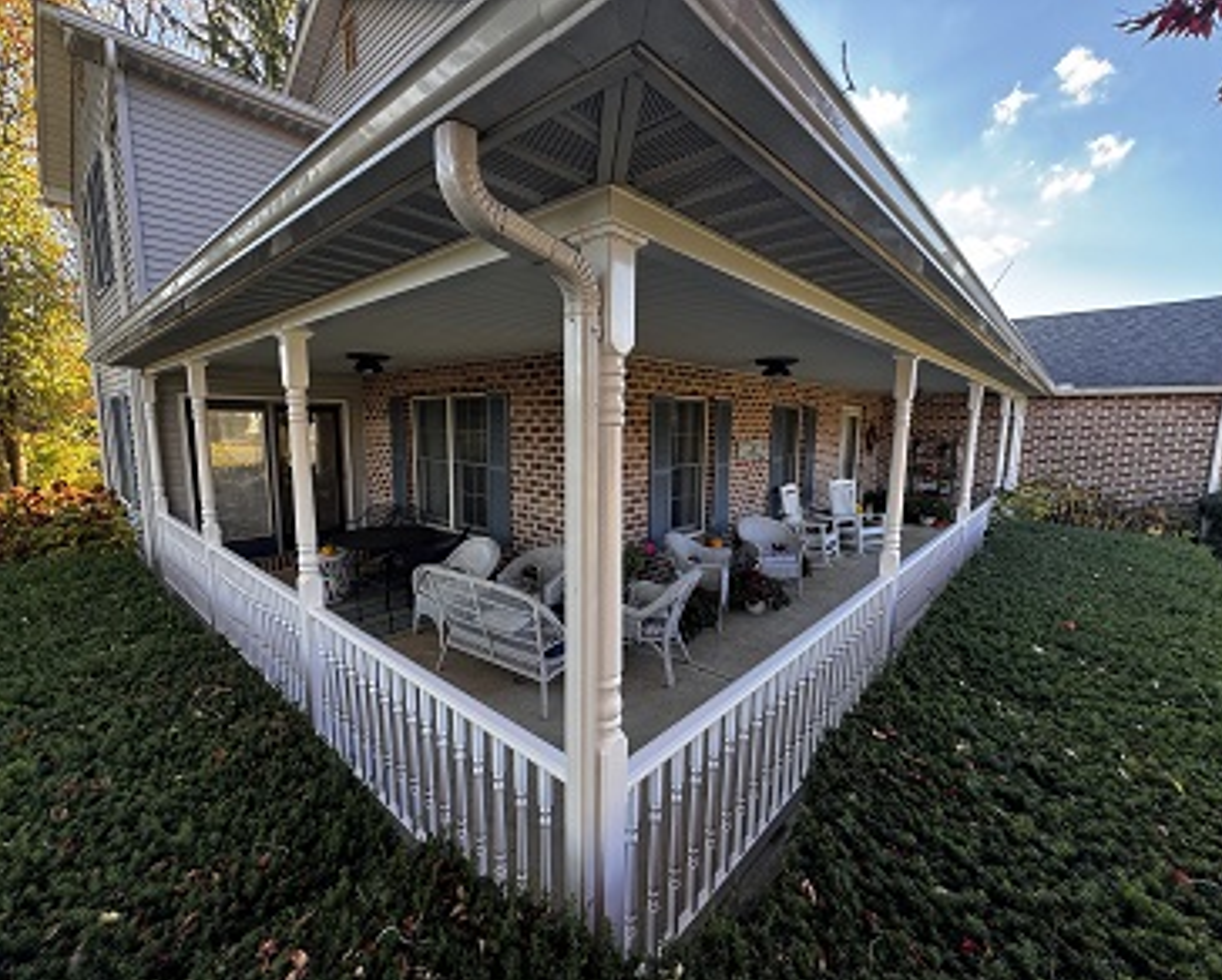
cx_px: 601
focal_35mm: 15
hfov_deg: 96.7
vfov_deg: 84.1
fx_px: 543
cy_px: 500
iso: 50
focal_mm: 2.22
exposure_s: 1/99
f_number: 2.2
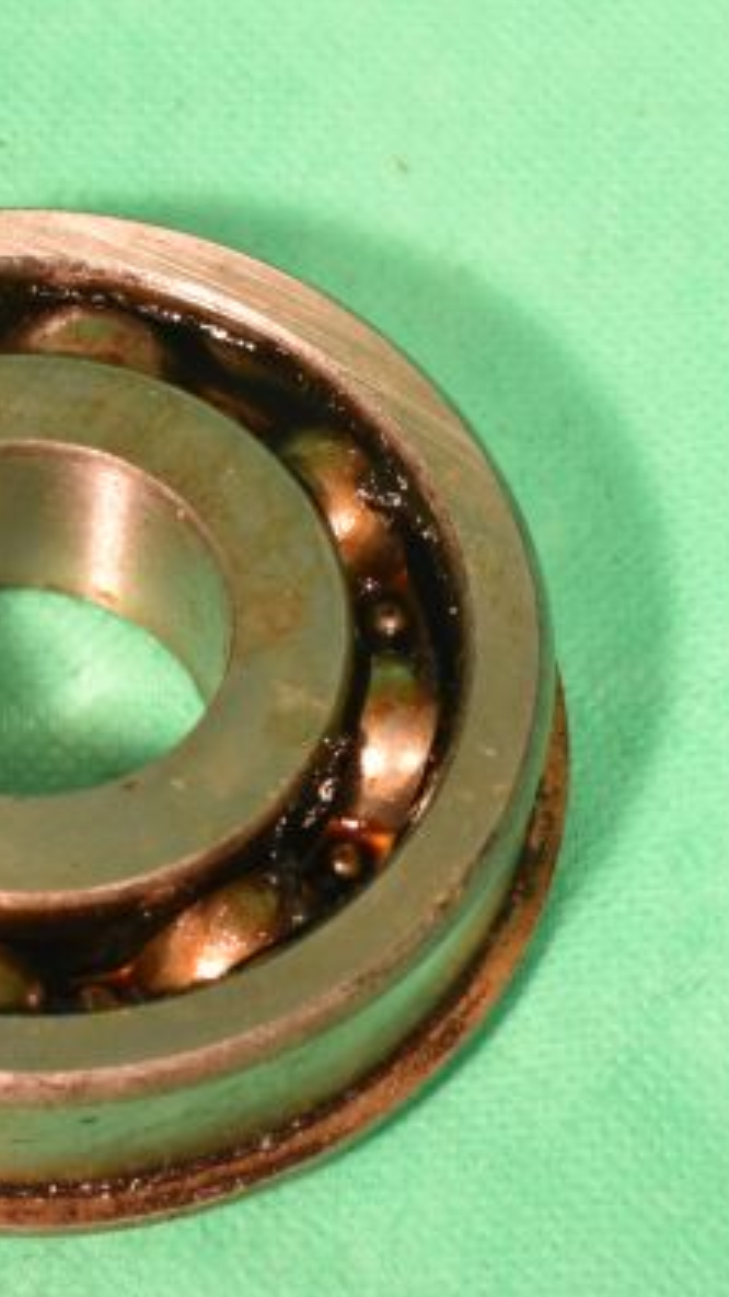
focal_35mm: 124
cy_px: 653
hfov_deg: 9.7
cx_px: -26
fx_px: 4264
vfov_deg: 17.3
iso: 3600
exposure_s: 1/80
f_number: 16
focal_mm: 52
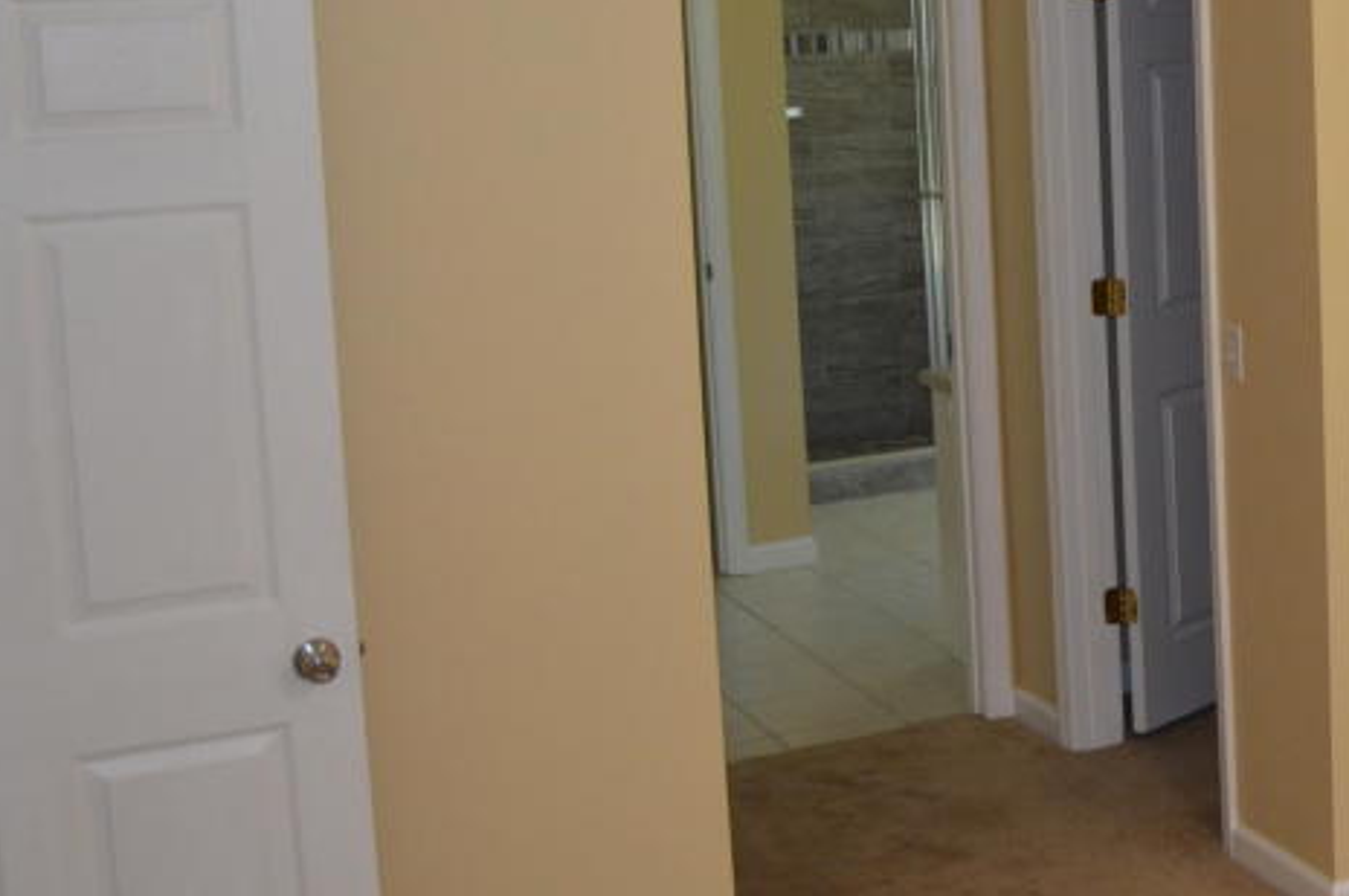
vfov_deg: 20.1
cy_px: 203
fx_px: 2508
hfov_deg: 26.5
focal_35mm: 67
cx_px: 1652
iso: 400
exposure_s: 1/100
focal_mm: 18
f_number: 4
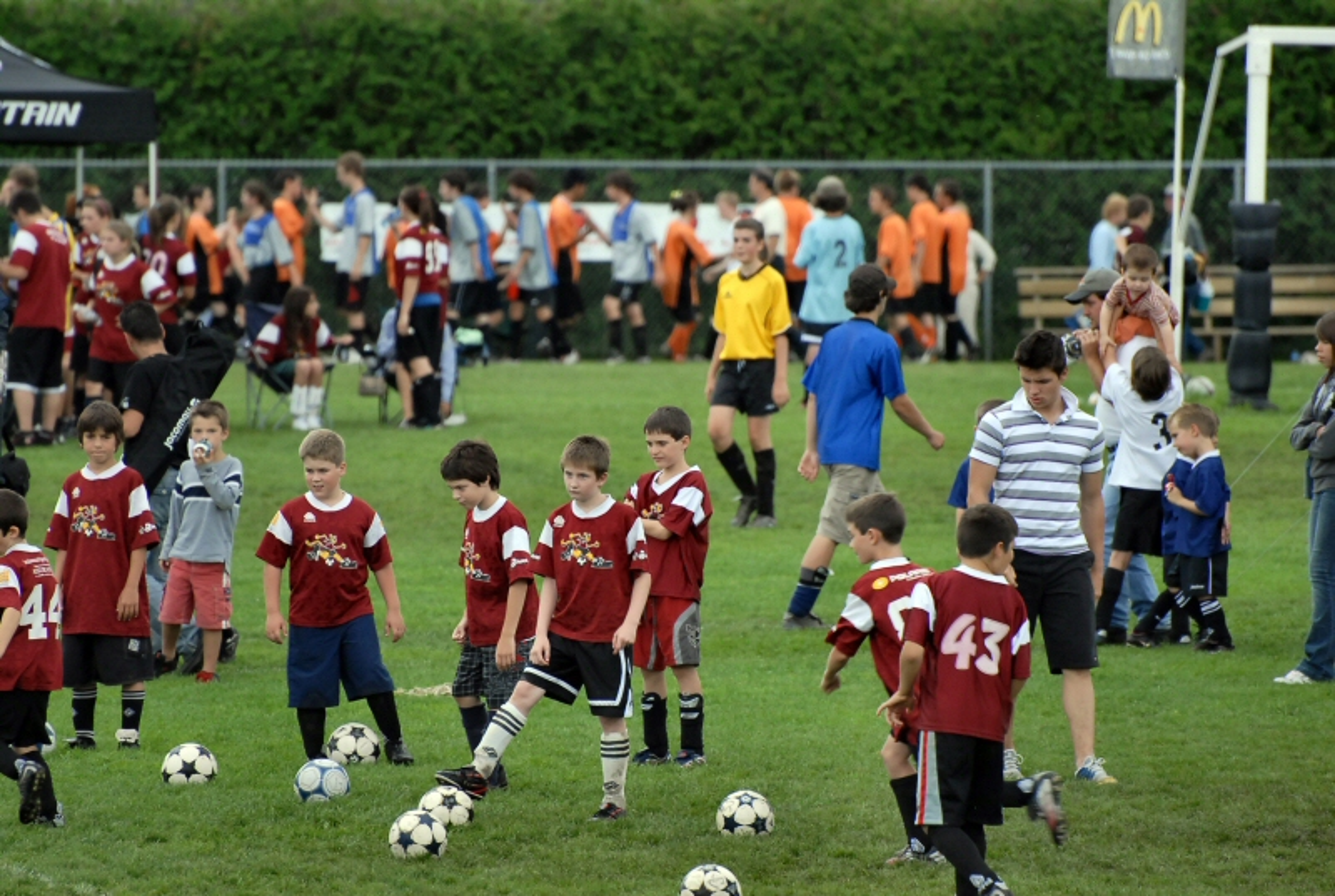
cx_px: 668
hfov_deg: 4.6
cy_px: 448
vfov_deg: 3.1
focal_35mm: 450
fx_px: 16722
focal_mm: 300
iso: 400
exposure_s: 1/250
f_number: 5.6
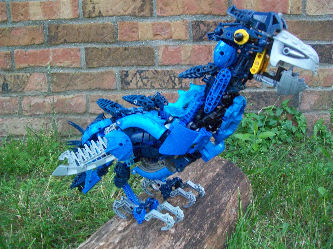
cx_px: 166
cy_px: 124
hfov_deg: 51.4
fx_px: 346
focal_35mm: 36
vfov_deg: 39.7
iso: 400
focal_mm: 6
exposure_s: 1/20
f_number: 2.7
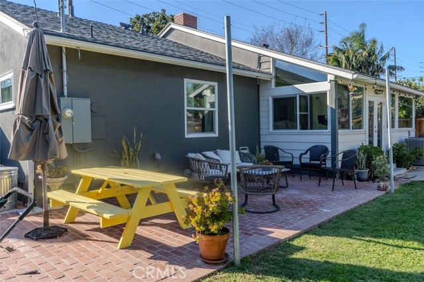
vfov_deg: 46.4
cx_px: 212
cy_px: 141
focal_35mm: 28
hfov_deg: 65.5
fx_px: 330
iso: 250
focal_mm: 28
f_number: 8
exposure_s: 1/4000
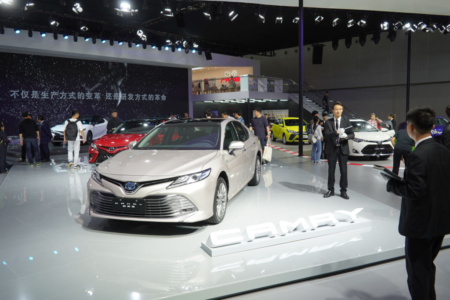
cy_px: 150
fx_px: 350
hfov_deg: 65.5
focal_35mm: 28
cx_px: 225
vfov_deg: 46.4
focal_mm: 28
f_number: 5.6
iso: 400
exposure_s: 1/125
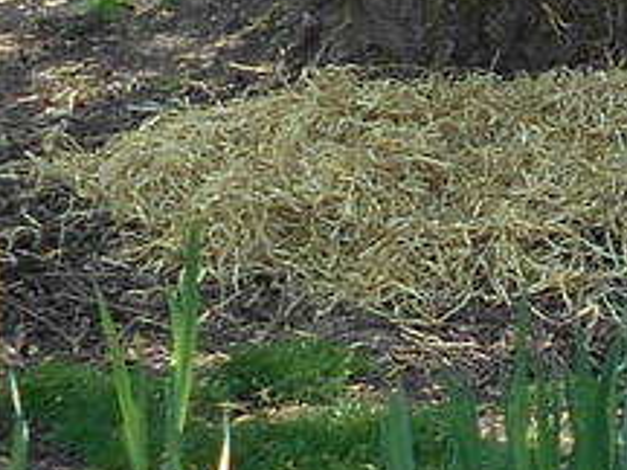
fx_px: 3496
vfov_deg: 7.7
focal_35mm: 193
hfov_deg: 9.6
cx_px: 1202
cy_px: -23
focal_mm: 4.6
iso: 80
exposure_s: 1/125
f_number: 3.2
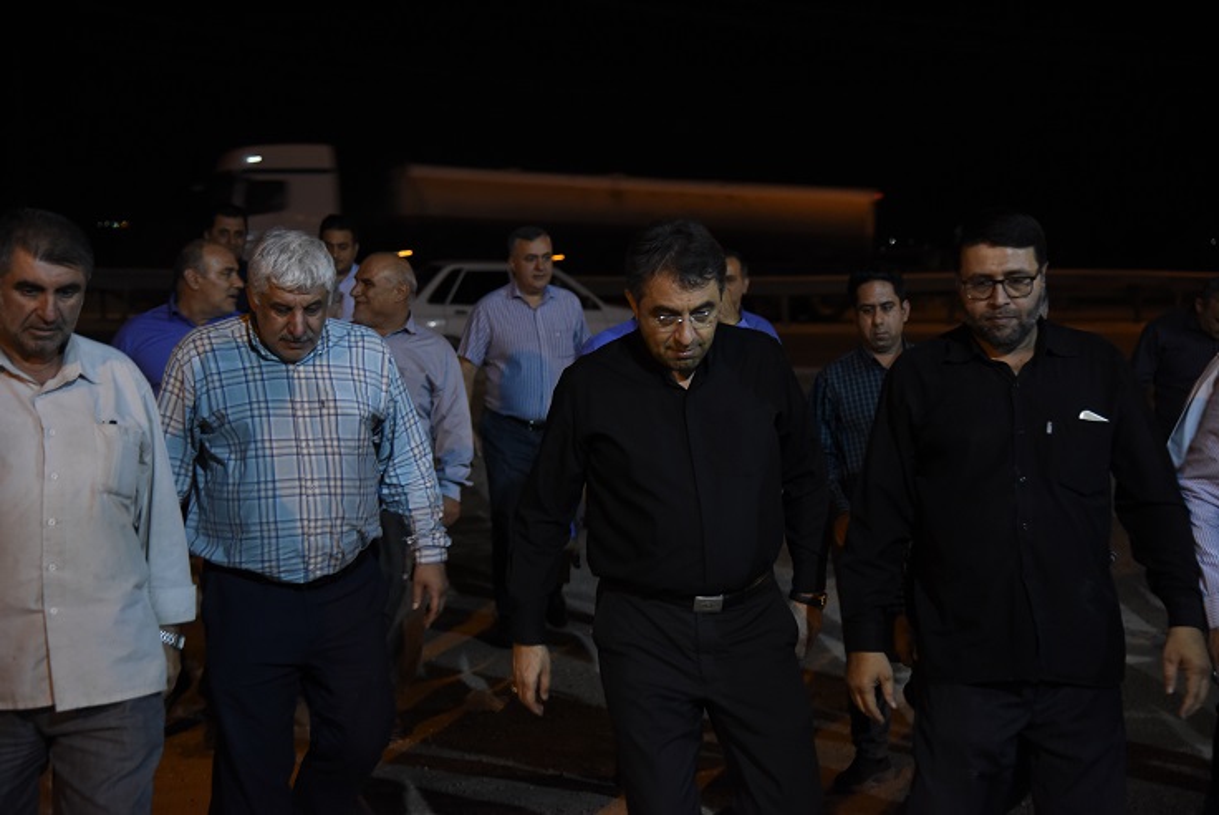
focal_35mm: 62
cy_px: 408
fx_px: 2101
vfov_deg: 21.9
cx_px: 610
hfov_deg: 32.4
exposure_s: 1/100
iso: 3200
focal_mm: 62
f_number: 4
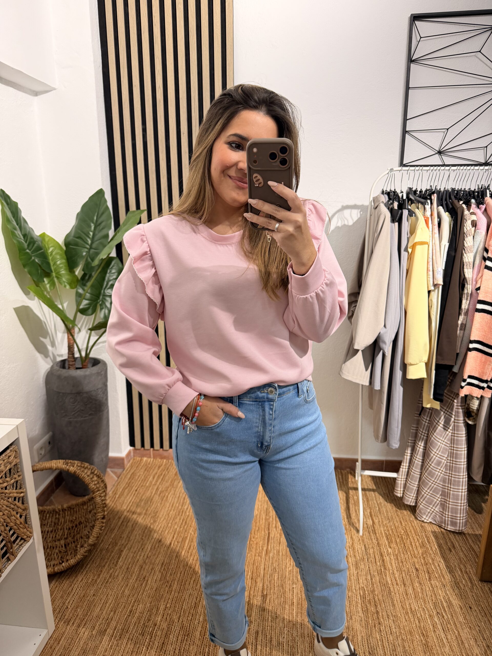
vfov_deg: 71.6
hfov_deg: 56.8
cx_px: 246
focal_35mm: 24
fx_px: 455
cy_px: 328
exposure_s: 1/100
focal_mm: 6.76
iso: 160
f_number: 1.78
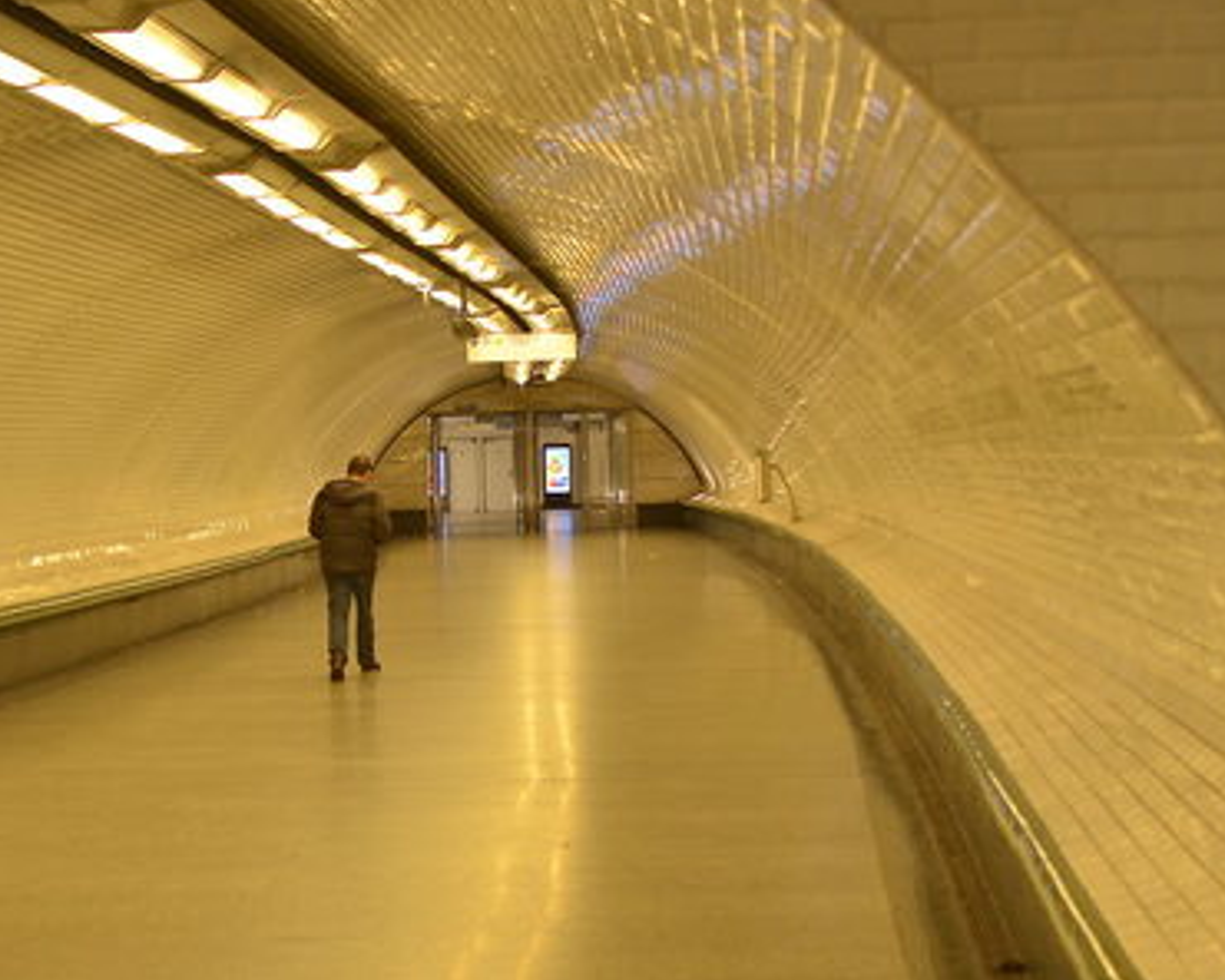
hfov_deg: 23.9
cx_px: 556
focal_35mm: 80
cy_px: 457
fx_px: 2892
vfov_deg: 19.2
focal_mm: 35
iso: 200
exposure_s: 1/30
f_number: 2.8
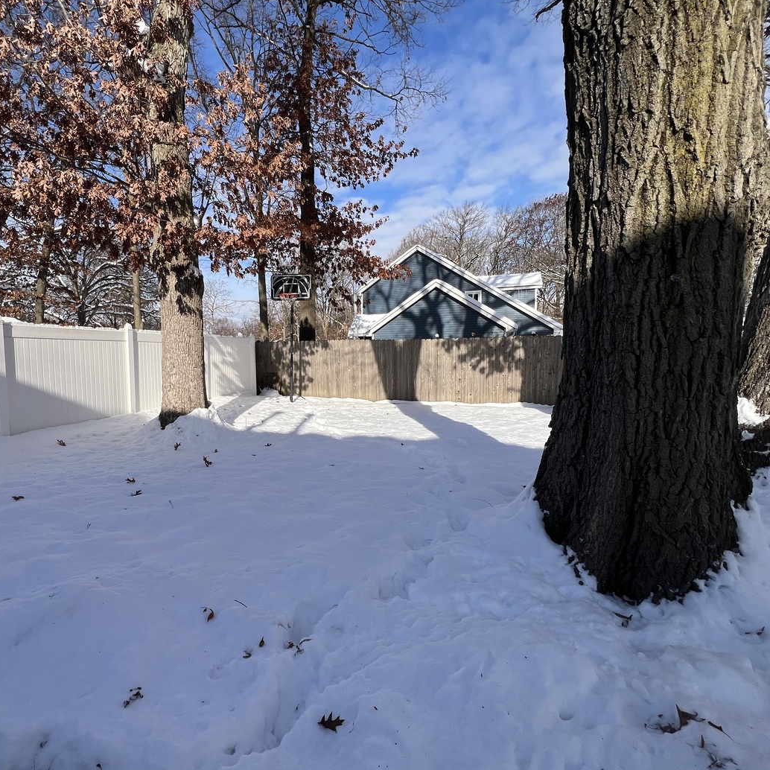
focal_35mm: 16
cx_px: 317
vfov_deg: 87.4
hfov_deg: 86.6
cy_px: 392
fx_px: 403
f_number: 1.8
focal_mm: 1.57
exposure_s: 1/2273
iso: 32
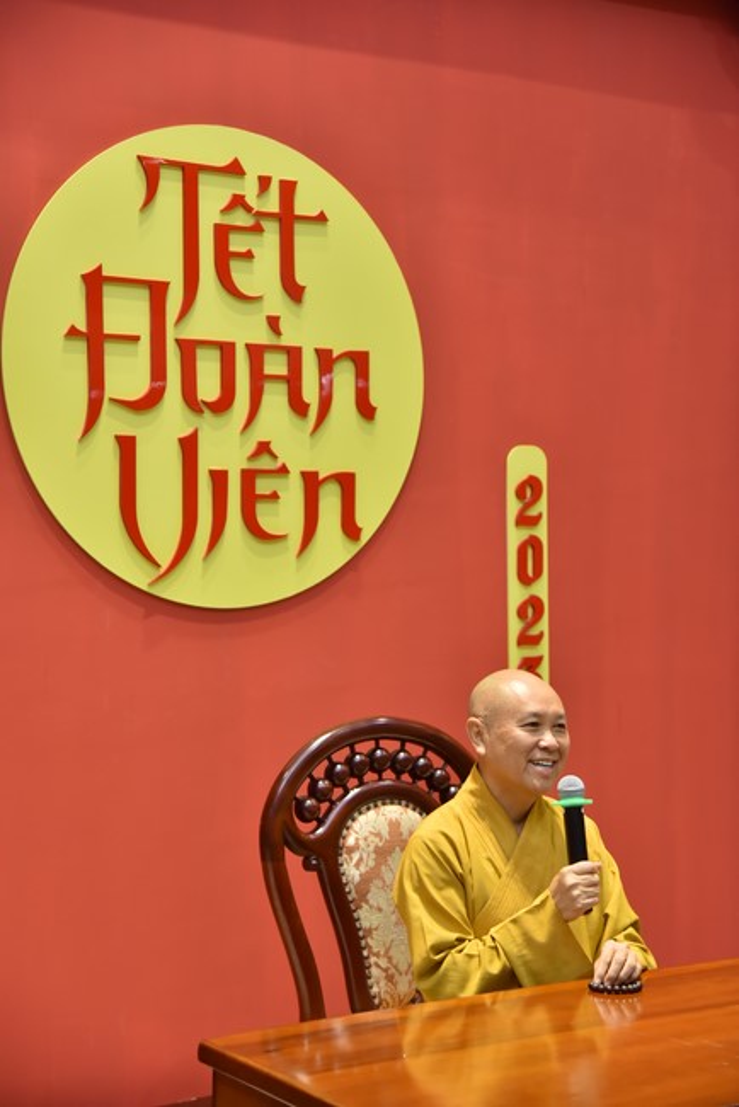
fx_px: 1999
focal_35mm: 65
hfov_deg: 20.9
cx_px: 370
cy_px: 554
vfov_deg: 30.9
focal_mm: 65
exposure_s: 1/125
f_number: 4.5
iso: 800
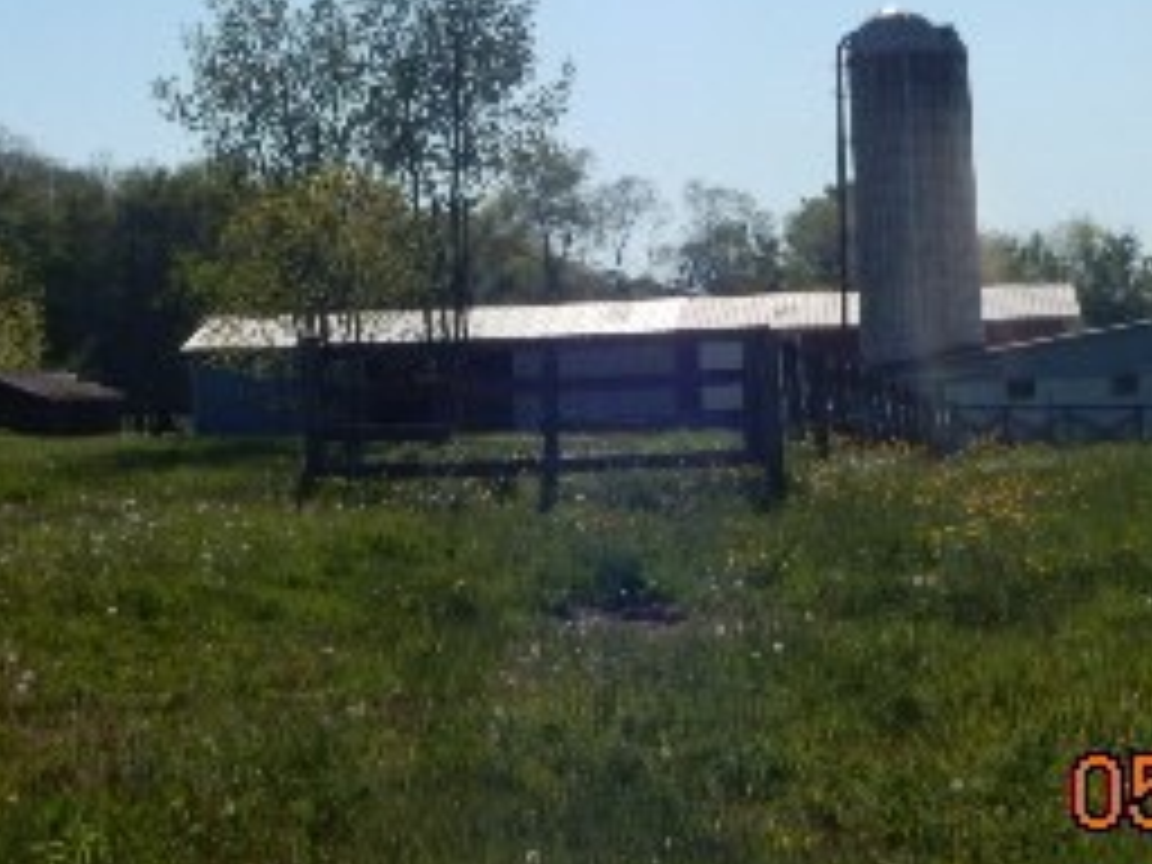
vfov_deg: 16.0
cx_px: 621
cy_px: -63
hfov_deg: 21.8
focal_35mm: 90
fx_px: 2995
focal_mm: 6.4
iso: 125
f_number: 5
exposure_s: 1/2000
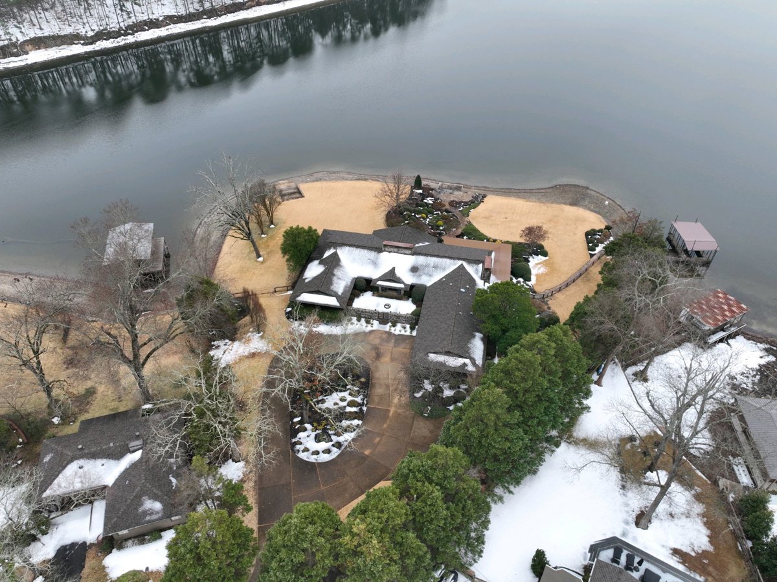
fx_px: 538
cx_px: 388
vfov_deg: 56.8
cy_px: 291
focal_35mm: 24
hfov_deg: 71.6
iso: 120
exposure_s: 1/120
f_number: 2.8
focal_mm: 12.29
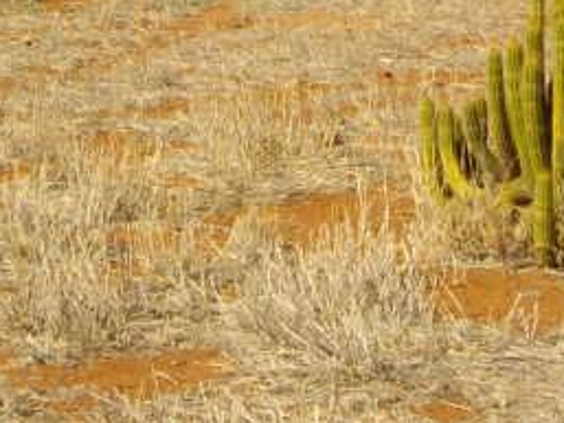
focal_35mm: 168
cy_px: -456
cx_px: 362
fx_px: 2739
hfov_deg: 11.7
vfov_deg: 8.4
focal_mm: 6
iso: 80
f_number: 4.8
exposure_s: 1/500
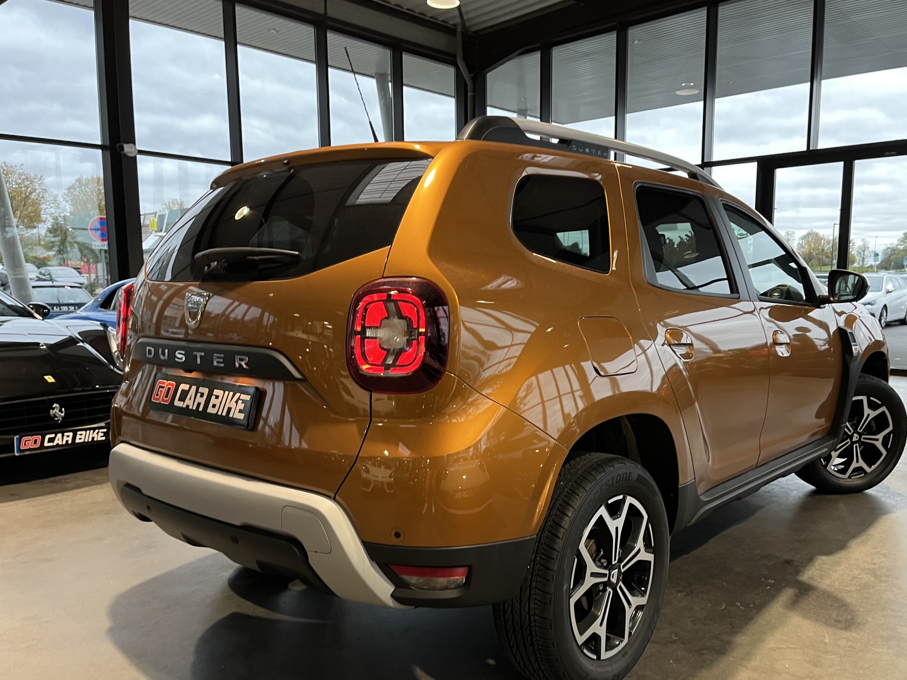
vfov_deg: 48.2
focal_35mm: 29
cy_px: 373
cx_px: 497
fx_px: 760
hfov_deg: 61.5
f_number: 1.6
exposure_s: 1/50
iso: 100
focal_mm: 5.1
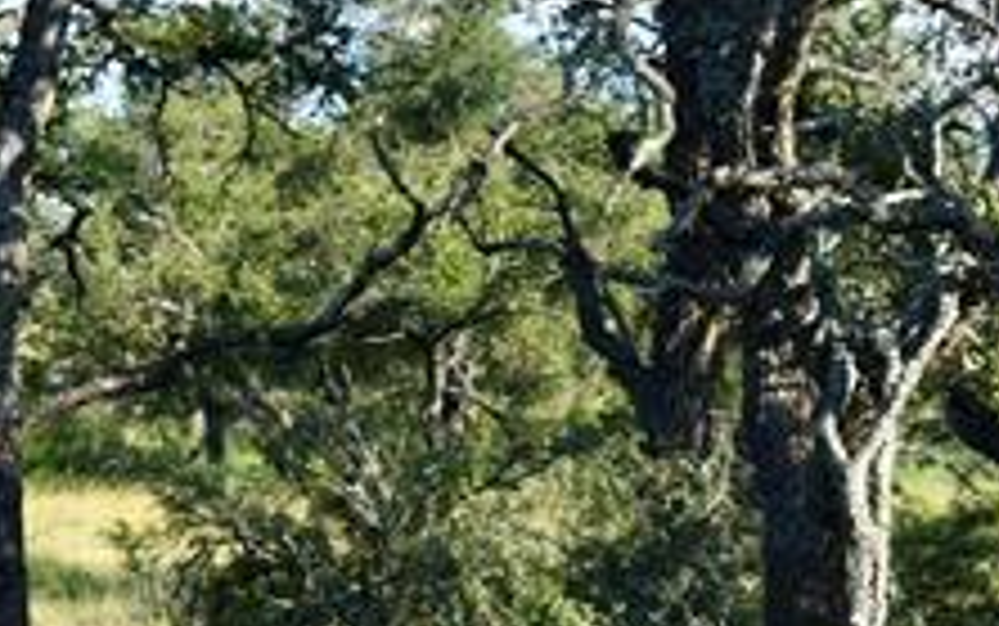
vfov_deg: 7.8
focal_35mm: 169
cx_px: -950
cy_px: 126
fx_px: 4604
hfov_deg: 11.3
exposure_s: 1/200
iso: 100
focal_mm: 24
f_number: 7.1
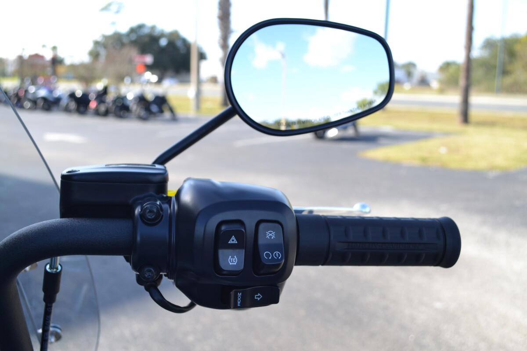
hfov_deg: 53.1
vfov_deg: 36.9
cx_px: 264
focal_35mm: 36
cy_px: 176
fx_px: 527
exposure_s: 1/125
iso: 110
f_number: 5.6
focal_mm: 24
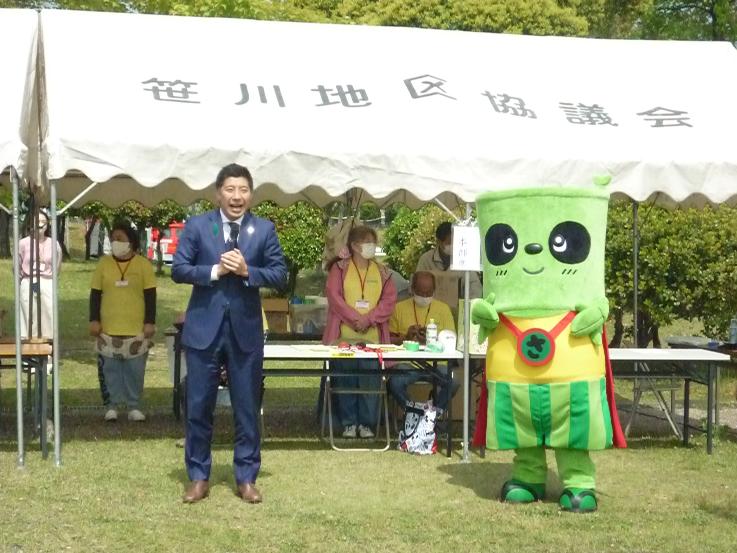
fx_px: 1597
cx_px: 368
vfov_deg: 19.6
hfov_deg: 26.0
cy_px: 276
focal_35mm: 75
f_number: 11
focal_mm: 12.4
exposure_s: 1/1600
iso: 1600
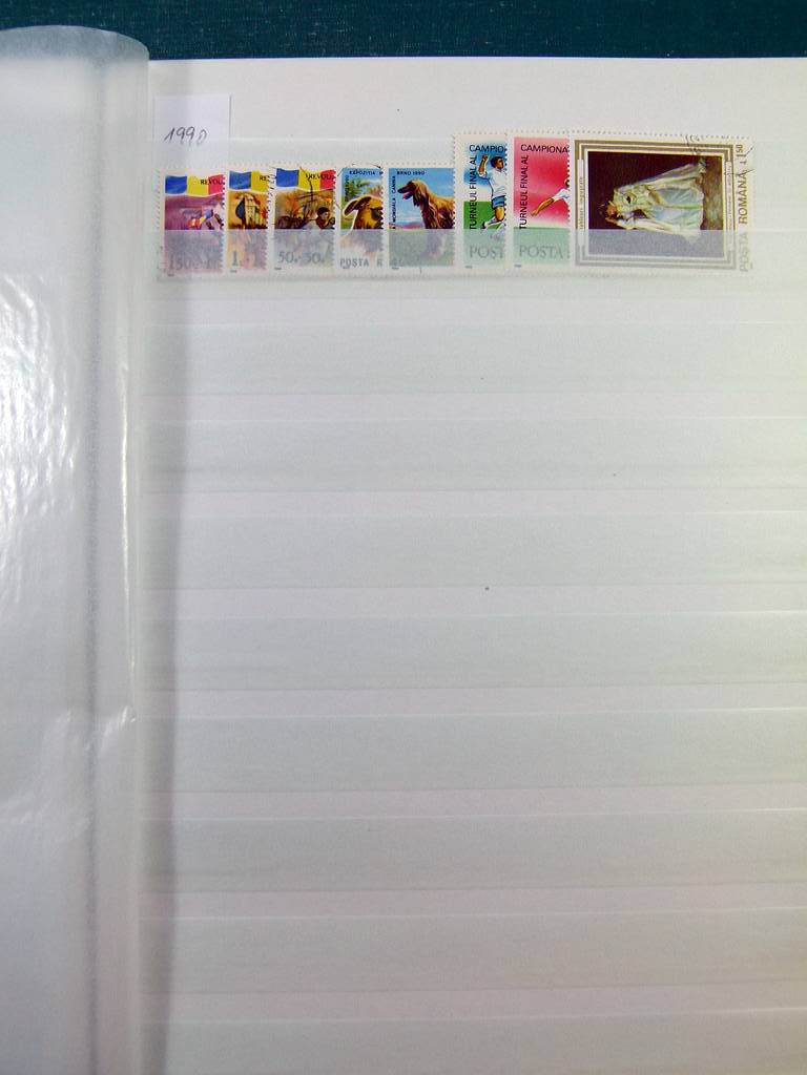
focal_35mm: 34
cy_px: 538
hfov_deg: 41.8
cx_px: 404
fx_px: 1057
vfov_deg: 54.0
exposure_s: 1/160
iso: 100
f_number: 4
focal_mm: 6.2
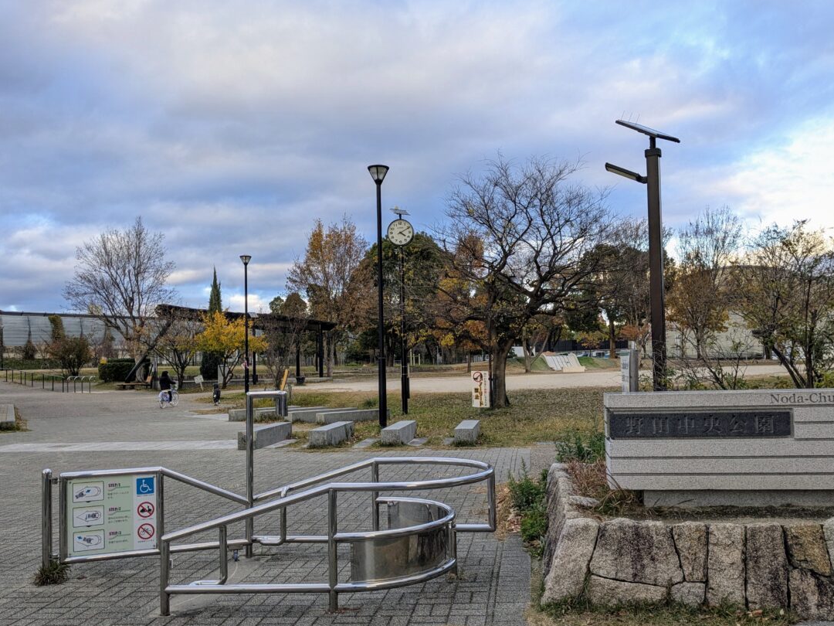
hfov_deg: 56.8
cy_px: 321
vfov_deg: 44.2
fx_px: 771
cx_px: 432
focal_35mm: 32
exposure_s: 1/251
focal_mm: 4.38
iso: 49
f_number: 1.73
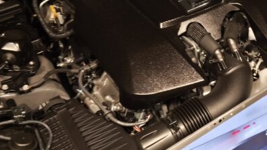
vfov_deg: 18.5
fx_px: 460
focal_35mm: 65
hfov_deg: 31.1
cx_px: 232
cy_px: 86
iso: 2000
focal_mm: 6.57
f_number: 1.6
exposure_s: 1/25
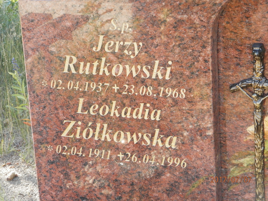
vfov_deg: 14.0
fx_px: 821
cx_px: 134
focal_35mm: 106
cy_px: 100
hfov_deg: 18.5
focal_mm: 19
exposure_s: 1/80
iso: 200
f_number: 4.5
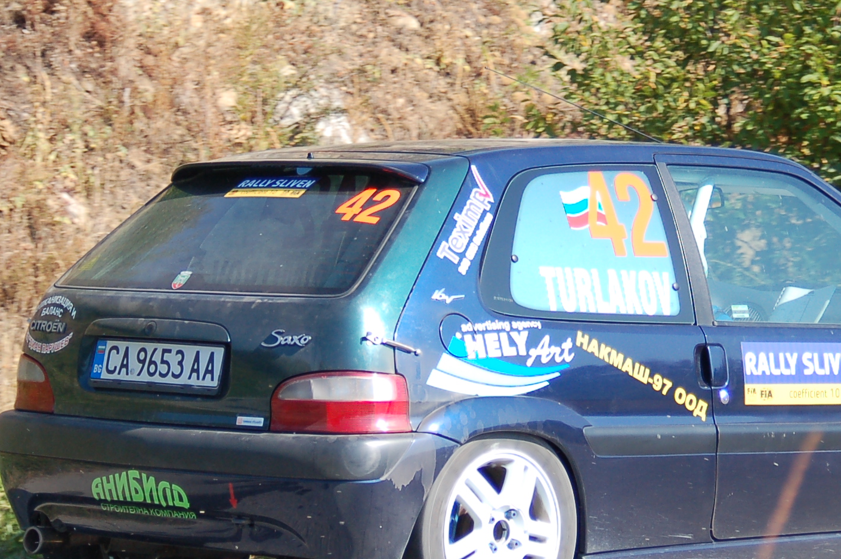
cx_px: 485
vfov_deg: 8.6
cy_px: 227
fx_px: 3734
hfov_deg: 12.8
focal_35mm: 160
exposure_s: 1/1000
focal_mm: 50
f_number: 4.5
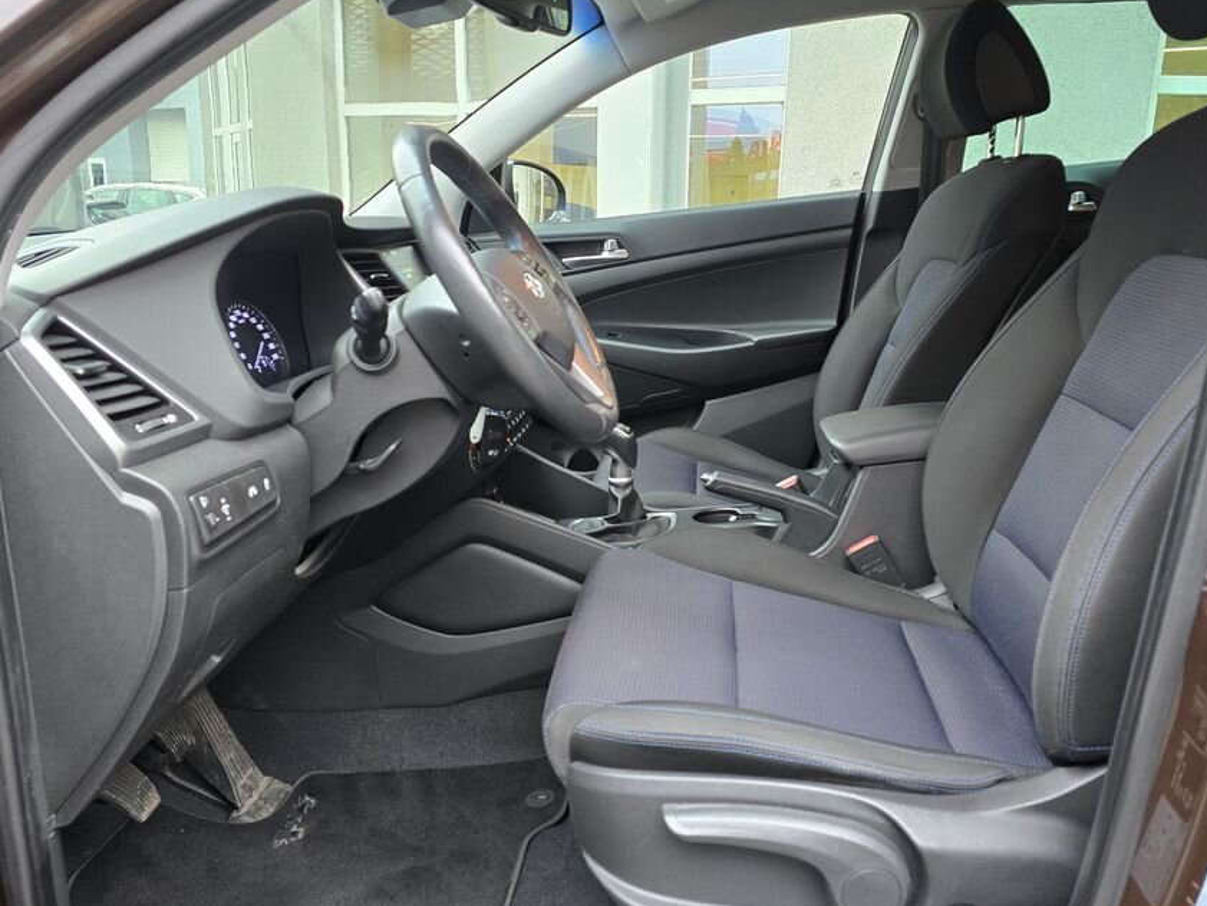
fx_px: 976
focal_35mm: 28
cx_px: 643
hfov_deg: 63.4
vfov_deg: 49.7
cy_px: 421
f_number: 1.7
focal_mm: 6.3
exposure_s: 1/100
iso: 400
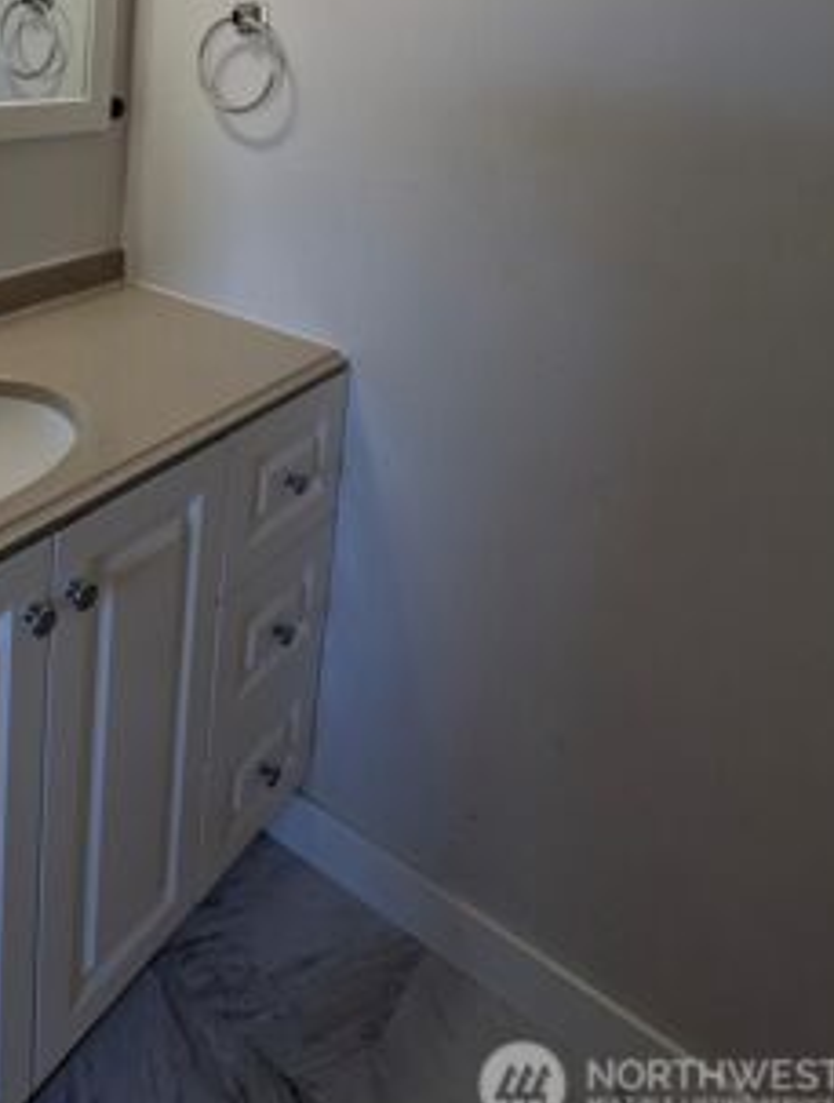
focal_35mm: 28
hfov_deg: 47.0
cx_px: 157
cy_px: 180
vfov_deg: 57.3
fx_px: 895
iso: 80
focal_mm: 2.35
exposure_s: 1/120
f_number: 2.2
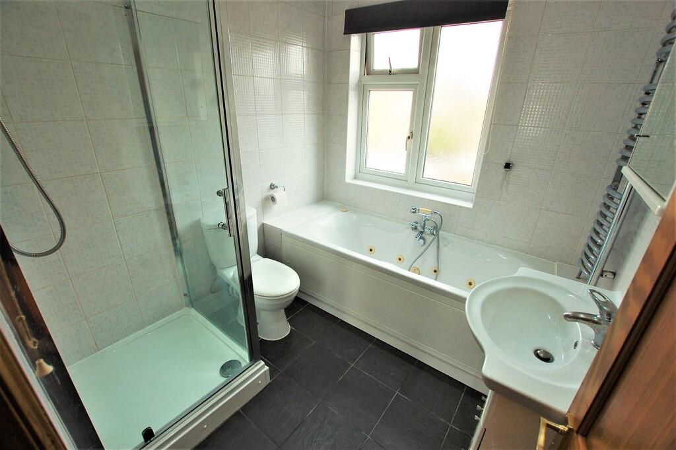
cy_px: 225
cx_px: 338
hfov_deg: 100.4
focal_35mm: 15
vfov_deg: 77.2
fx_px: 281
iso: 250
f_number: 5.6
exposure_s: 1/125
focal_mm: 10
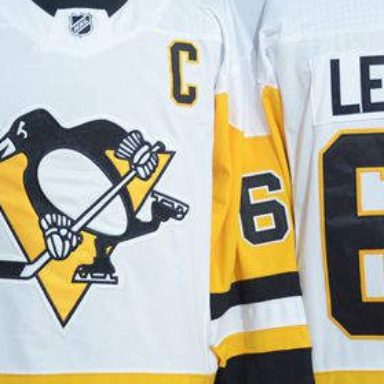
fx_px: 1920
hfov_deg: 11.4
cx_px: 241
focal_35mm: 153
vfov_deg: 11.4
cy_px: 191
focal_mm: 42
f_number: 4.5
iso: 4000
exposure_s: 1/40
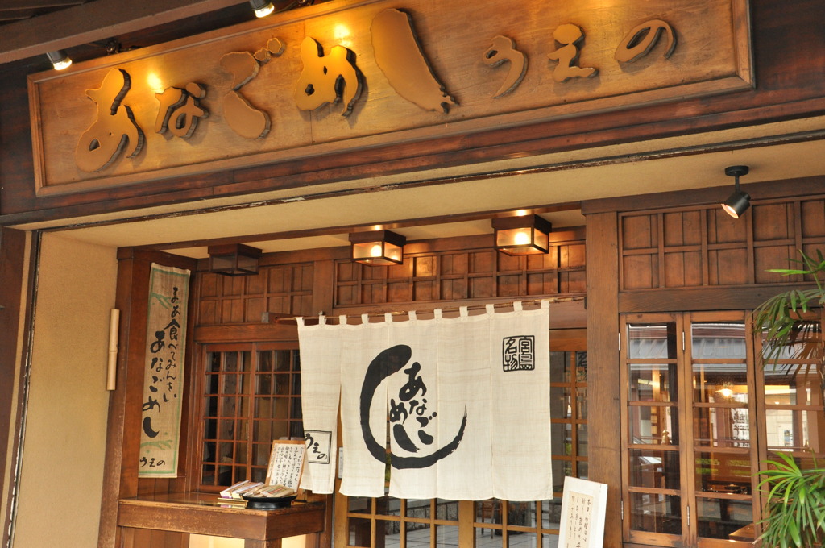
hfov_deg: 49.6
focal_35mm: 39
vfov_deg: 34.1
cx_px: 412
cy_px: 274
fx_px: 893
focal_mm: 26
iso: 800
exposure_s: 1/50
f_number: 7.1
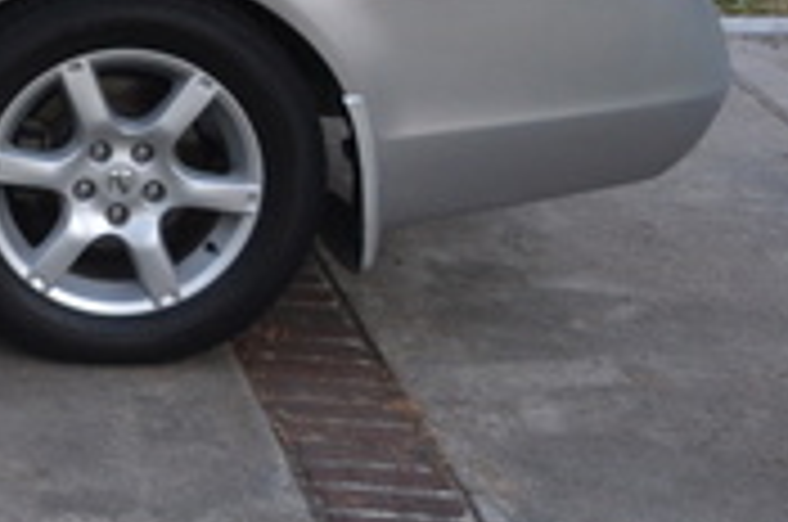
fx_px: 2403
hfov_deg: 15.9
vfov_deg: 11.9
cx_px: -621
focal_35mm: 110
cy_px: -214
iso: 500
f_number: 3.8
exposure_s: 1/60
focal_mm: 20
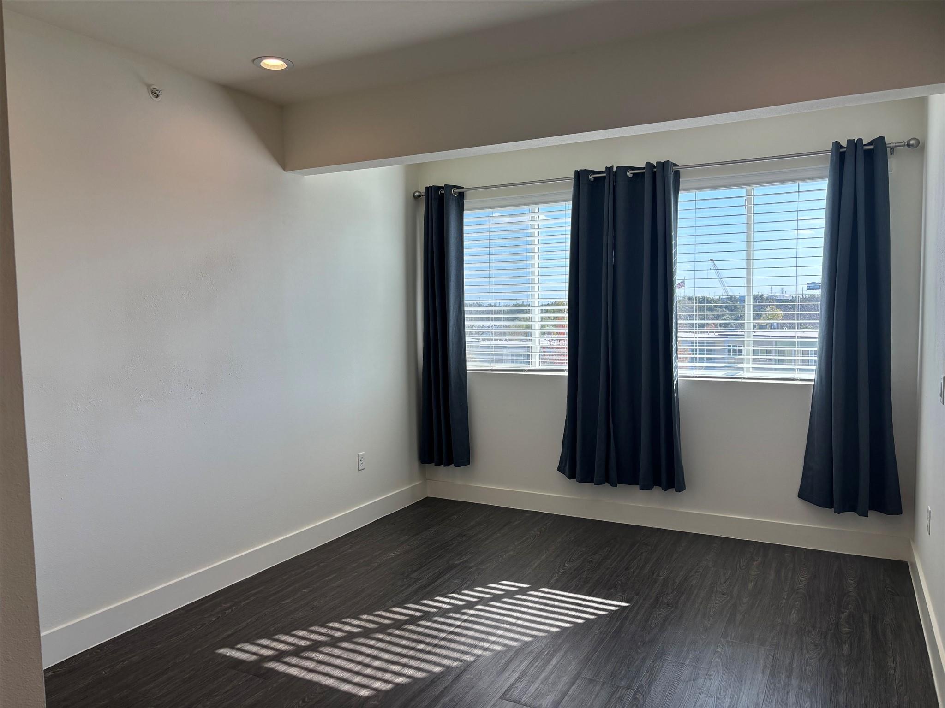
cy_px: 354
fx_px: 710
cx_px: 472
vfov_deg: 53.1
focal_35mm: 26
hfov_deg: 67.3
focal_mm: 5.96
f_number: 1.6
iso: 50
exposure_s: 1/437
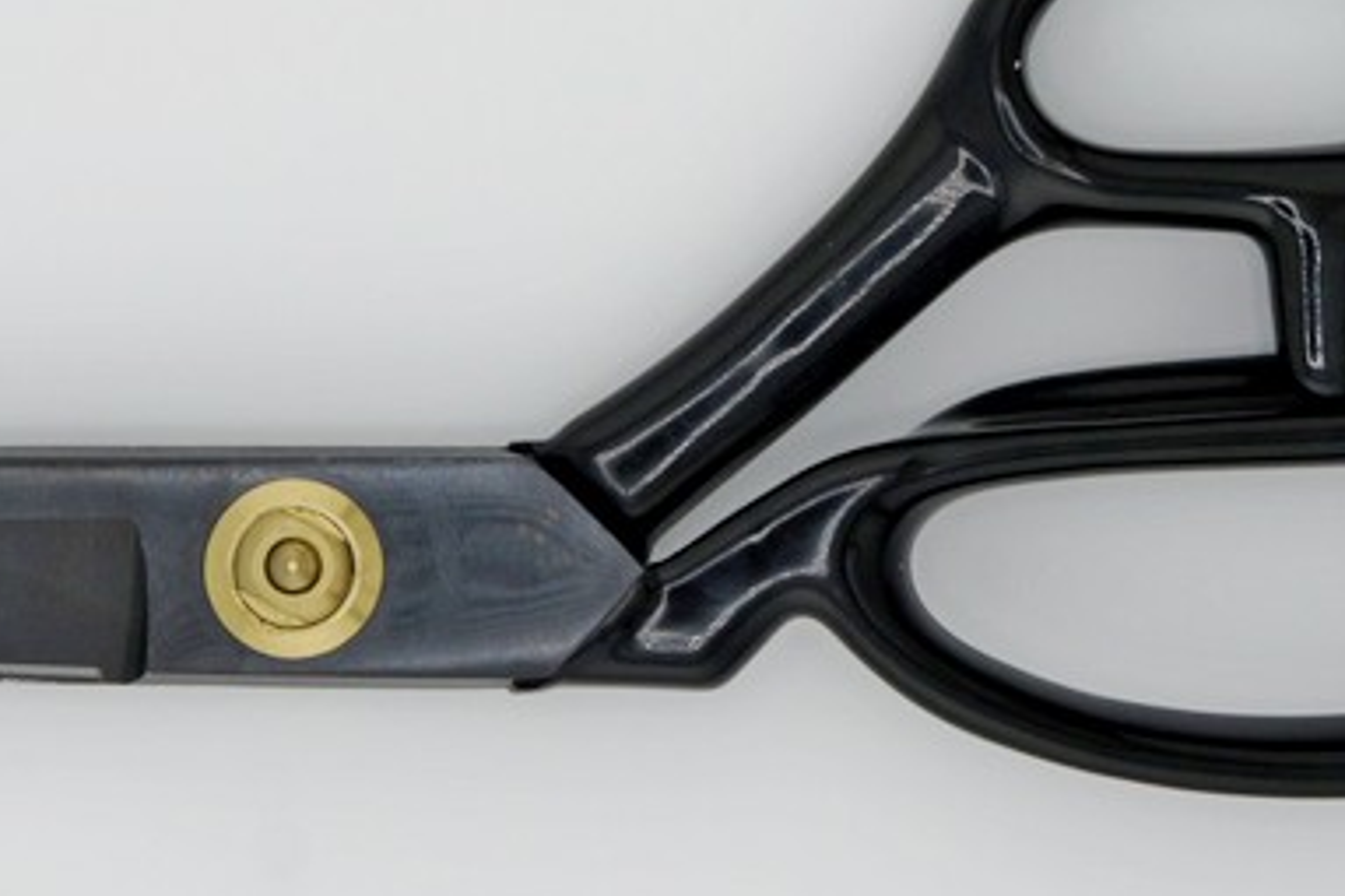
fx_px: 5527
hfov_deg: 13.8
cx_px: 344
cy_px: 341
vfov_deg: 9.3
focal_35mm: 148
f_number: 8
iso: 200
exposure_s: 1/500
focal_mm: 42
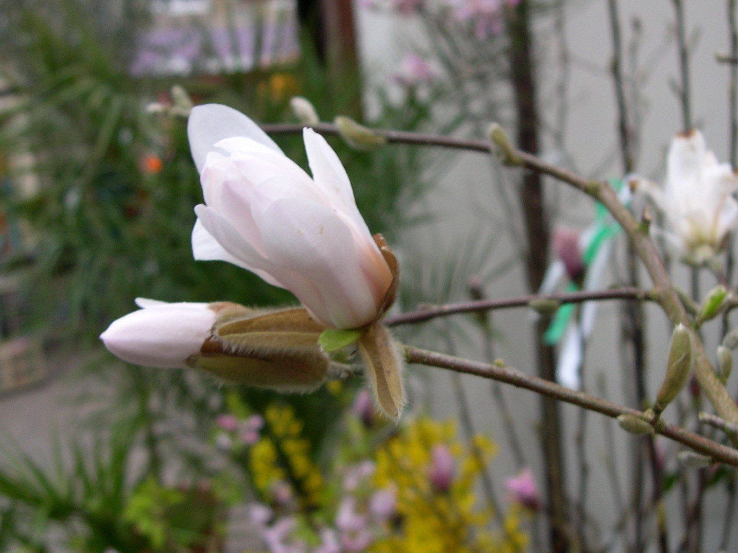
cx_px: 369
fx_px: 810
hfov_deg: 49.0
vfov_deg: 37.7
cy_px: 276
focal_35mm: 38
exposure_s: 1/112
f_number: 2.8
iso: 100
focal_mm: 8
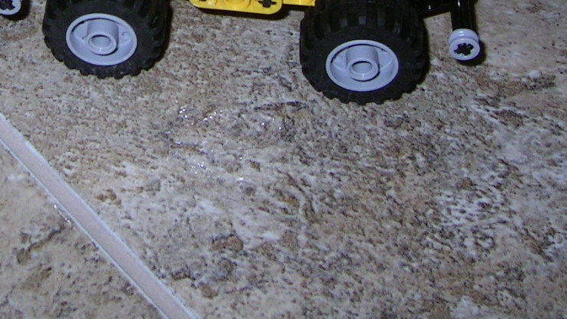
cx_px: 141
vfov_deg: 13.5
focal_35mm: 85
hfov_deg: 24.7
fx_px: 1278
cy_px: -135
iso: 100
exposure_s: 1/30
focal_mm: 5.6
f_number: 4.8
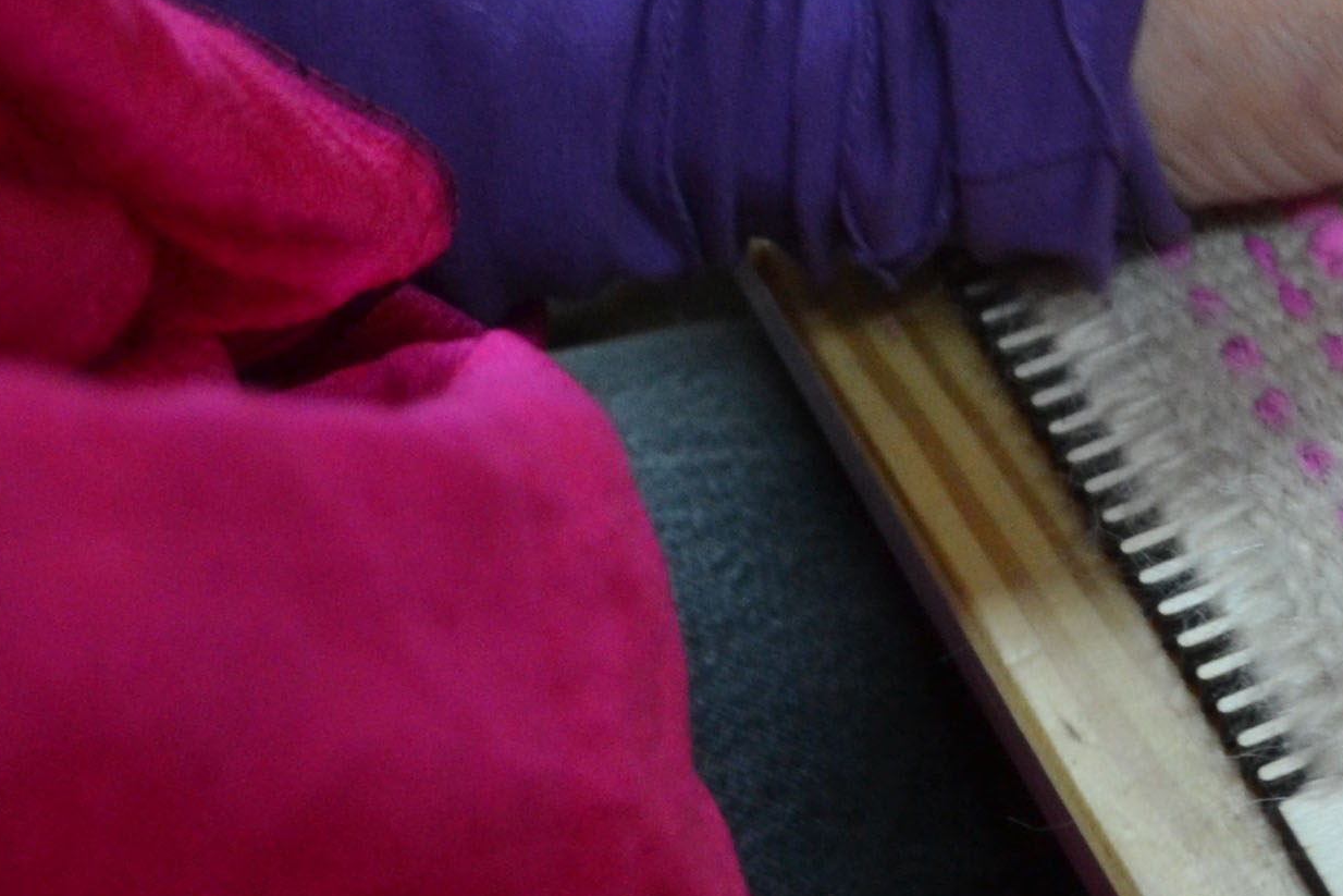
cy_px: 40
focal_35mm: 112
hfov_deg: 16.5
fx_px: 4178
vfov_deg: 12.1
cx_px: 2056
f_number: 3.8
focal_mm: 20
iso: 720
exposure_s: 1/60
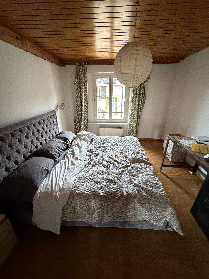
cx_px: 104
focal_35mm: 14
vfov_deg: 102.1
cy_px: 140
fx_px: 113
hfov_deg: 85.7
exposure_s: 1/60
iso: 1000
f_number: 2.2
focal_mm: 2.22
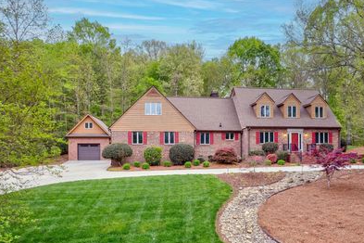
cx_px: 206
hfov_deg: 65.2
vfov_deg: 46.0
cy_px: 151
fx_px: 283
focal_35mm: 28
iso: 100
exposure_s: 1/50
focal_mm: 8.4
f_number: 2.8
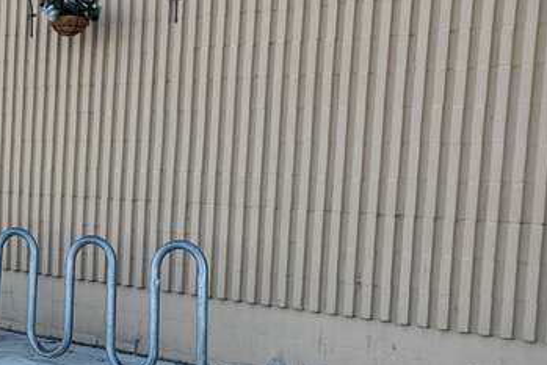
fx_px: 942
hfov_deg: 28.9
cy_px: 241
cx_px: -74
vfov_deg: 21.9
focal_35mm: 62
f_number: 2.4
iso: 50
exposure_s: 1/160
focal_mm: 4.3
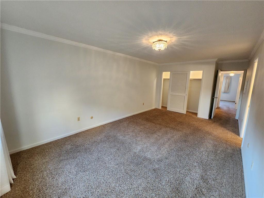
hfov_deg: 106.2
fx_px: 99
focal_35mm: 13
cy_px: 99
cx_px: 132
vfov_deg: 89.9
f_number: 2.2
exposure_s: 1/60
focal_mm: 2.2
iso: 400
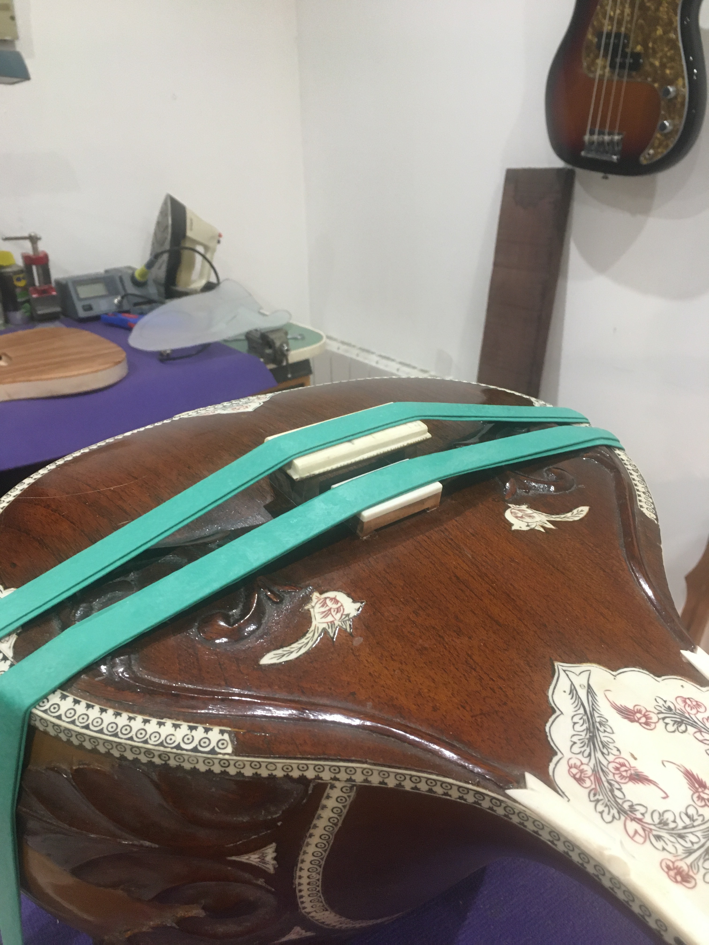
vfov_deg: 61.7
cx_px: 354
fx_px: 792
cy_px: 472
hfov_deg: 48.2
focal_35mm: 29
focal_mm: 4.15
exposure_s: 1/33
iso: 200
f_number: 2.2
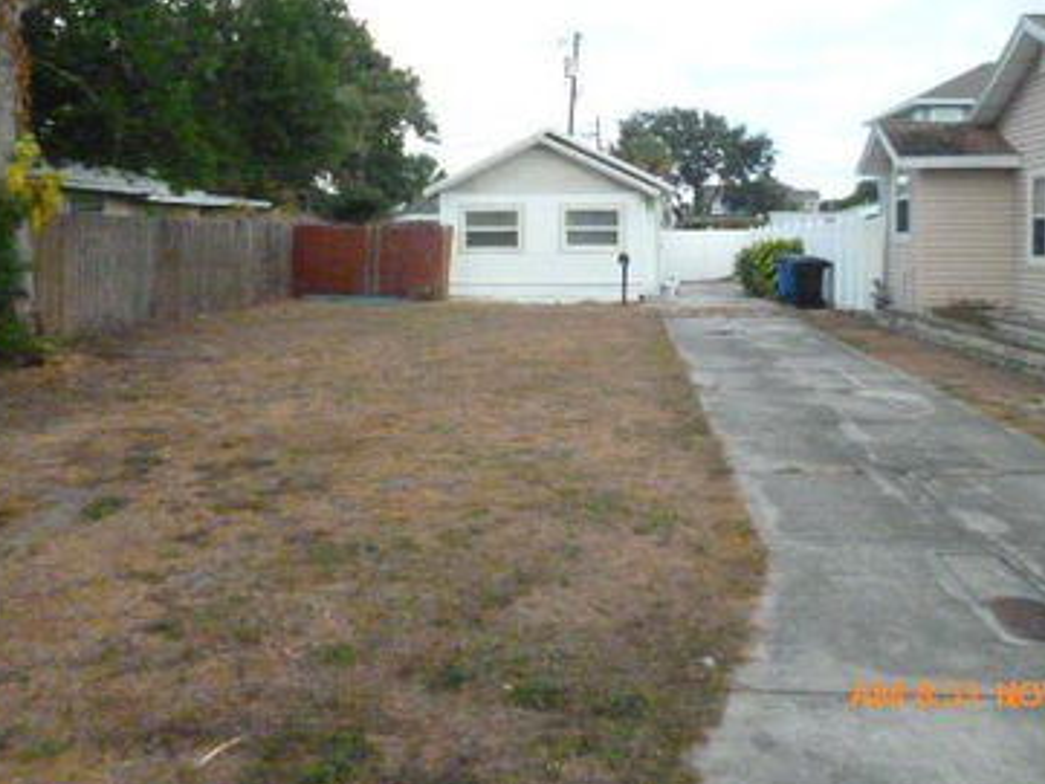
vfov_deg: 41.2
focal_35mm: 34
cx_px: 564
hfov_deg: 53.9
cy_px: 249
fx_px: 1027
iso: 1600
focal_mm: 4.3
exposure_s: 1/800
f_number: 9
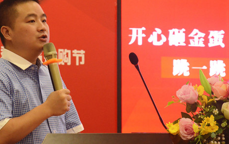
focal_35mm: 207
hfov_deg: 10.1
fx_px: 1290
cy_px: 56
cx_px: 82
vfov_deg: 6.4
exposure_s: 1/60
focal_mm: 105
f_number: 7.1
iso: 3200
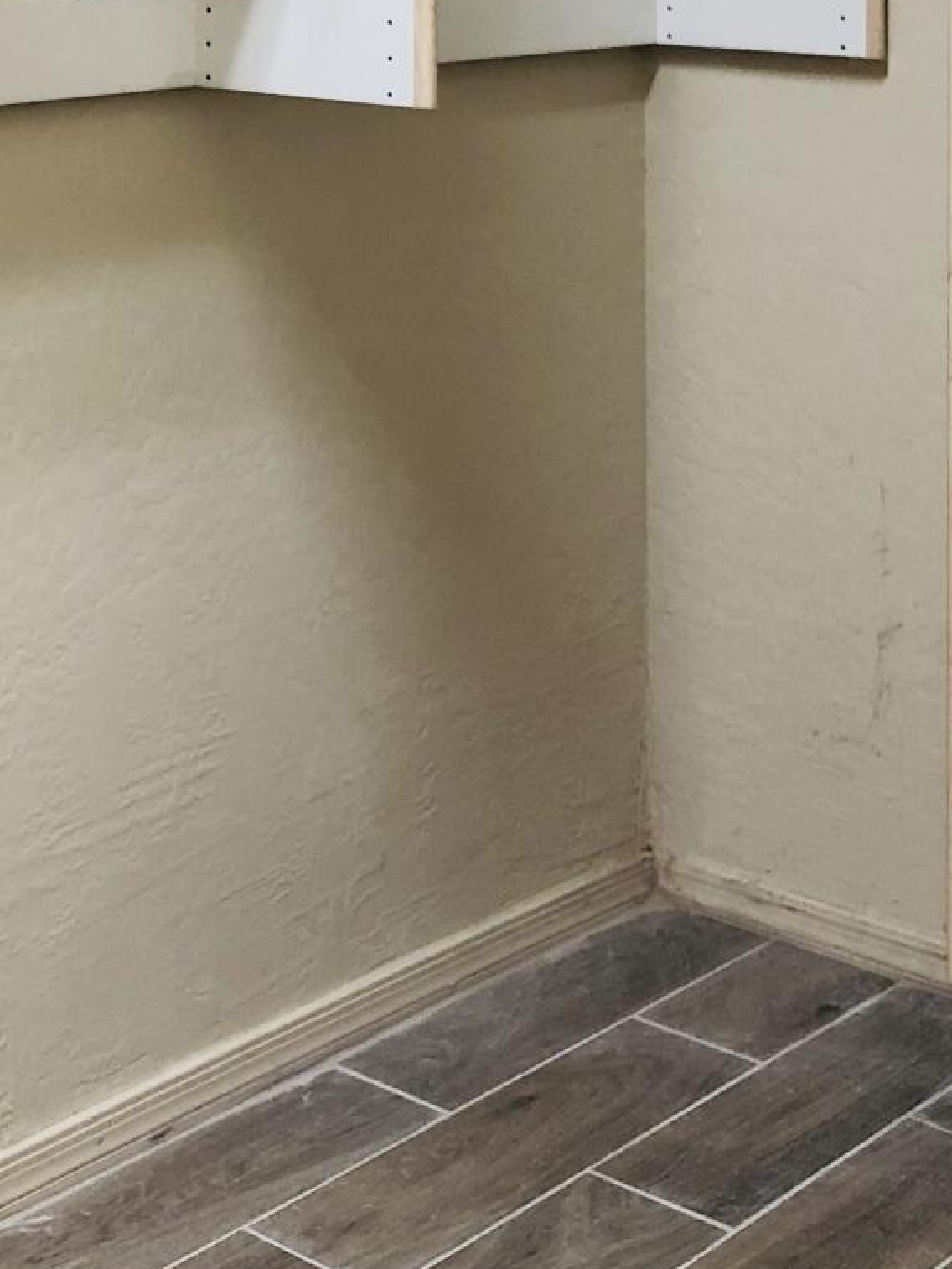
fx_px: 2713
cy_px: -144
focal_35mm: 74
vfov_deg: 24.5
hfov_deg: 19.7
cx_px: 184
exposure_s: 1/30
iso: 40
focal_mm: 4
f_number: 1.8
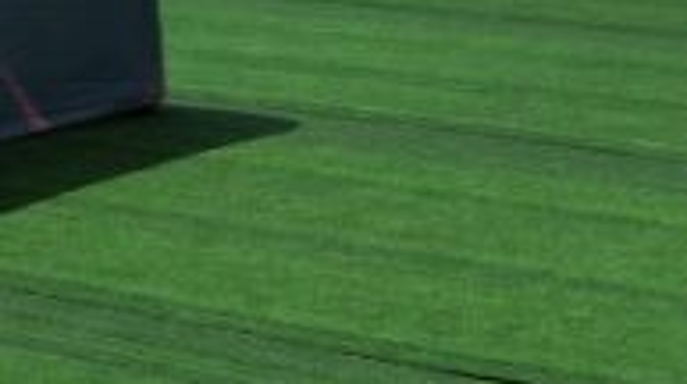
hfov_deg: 13.1
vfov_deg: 8.6
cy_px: -36
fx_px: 2529
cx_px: -740
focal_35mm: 139
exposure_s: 1/4000
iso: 110
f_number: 1.7
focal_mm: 6.72
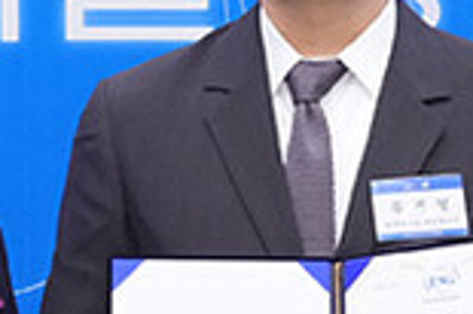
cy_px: 162
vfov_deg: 3.5
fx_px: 5119
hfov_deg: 5.3
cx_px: 27
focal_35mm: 390
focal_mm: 63
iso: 3200
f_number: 5
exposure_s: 1/100
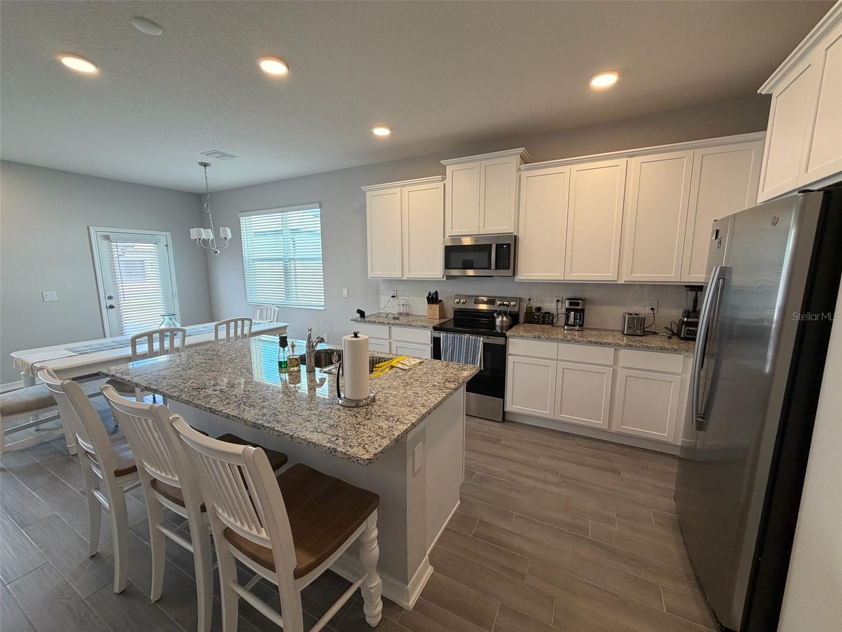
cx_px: 421
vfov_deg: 85.7
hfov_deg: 102.1
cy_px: 316
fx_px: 341
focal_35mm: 14
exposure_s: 1/120
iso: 160
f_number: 2.2
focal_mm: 2.22
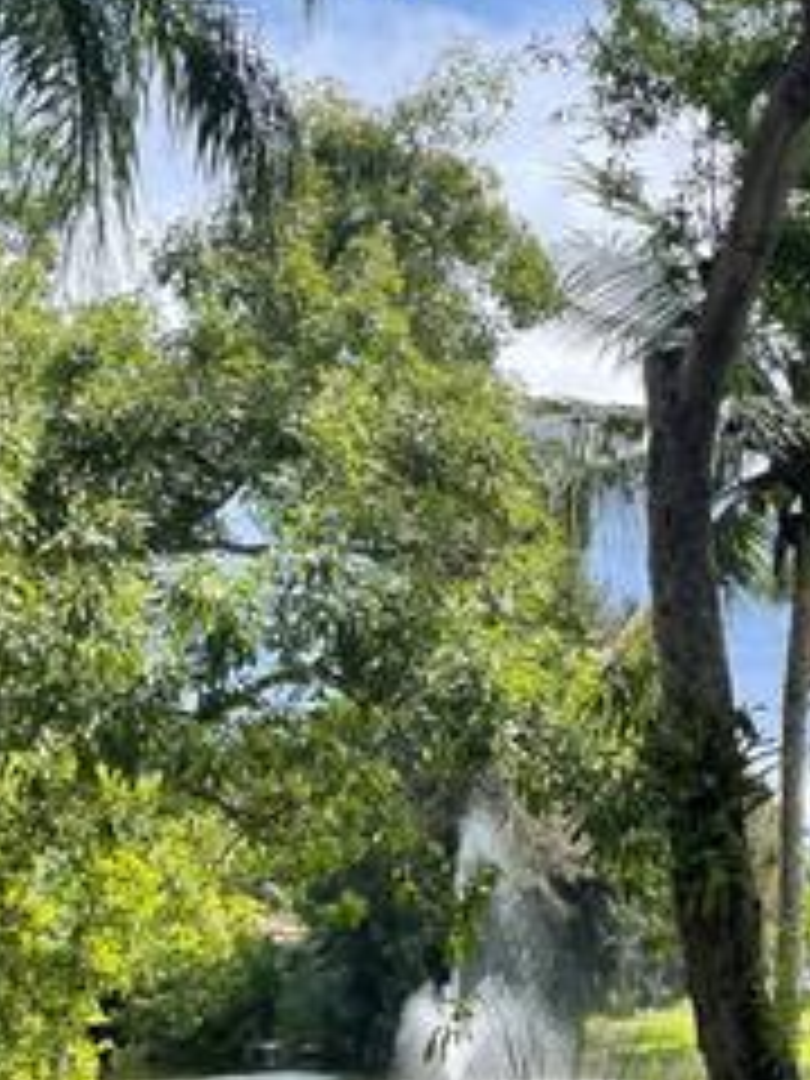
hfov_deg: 22.6
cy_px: 346
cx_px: 423
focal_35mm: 65
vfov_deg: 29.6
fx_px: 2028
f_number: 1.6
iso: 32
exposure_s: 1/1383
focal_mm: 4.2
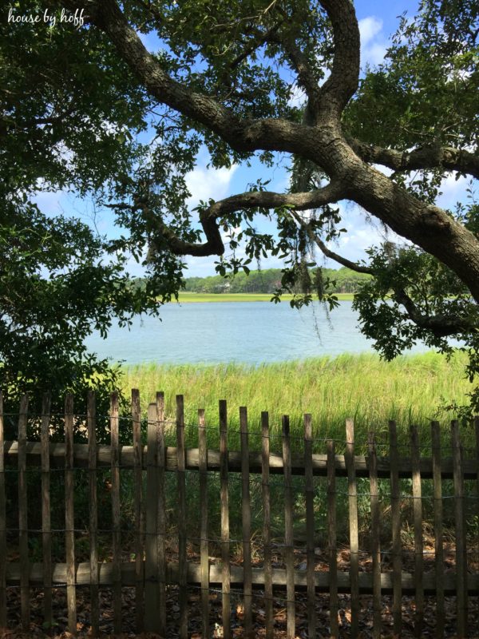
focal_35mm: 29
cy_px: 320
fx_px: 535
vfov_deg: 61.7
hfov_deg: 48.2
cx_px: 240
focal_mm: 4.15
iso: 32
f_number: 2.2
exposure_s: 1/1364
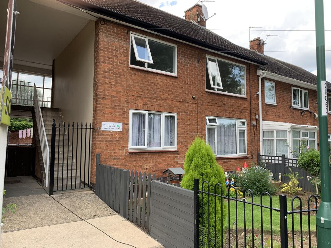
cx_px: 166
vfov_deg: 53.1
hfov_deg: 67.3
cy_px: 124
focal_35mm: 26
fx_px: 249
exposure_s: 1/274
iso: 25
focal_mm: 4.25
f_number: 1.8
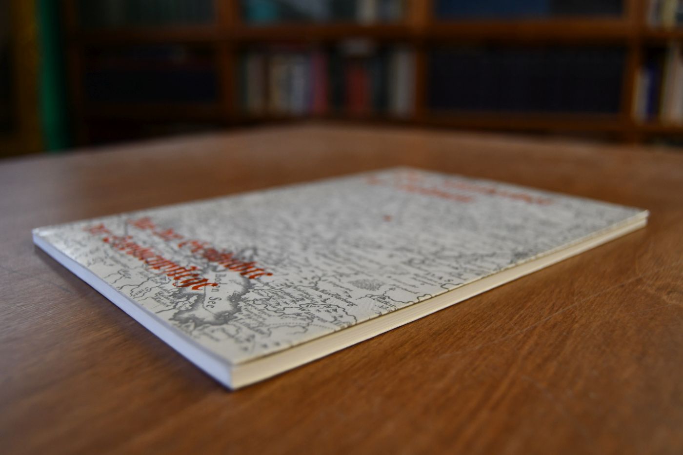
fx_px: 645
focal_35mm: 34
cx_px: 342
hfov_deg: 55.8
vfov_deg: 38.9
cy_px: 228
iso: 800
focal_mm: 23
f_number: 3.8
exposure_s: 1/160
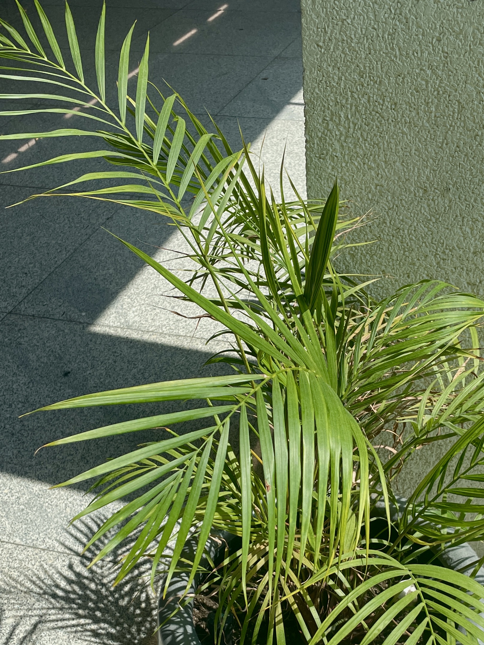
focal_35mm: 49
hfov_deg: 29.6
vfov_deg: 37.9
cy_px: 485
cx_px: 296
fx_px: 913
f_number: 1.6
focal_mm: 4.2
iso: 32
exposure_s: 1/1715
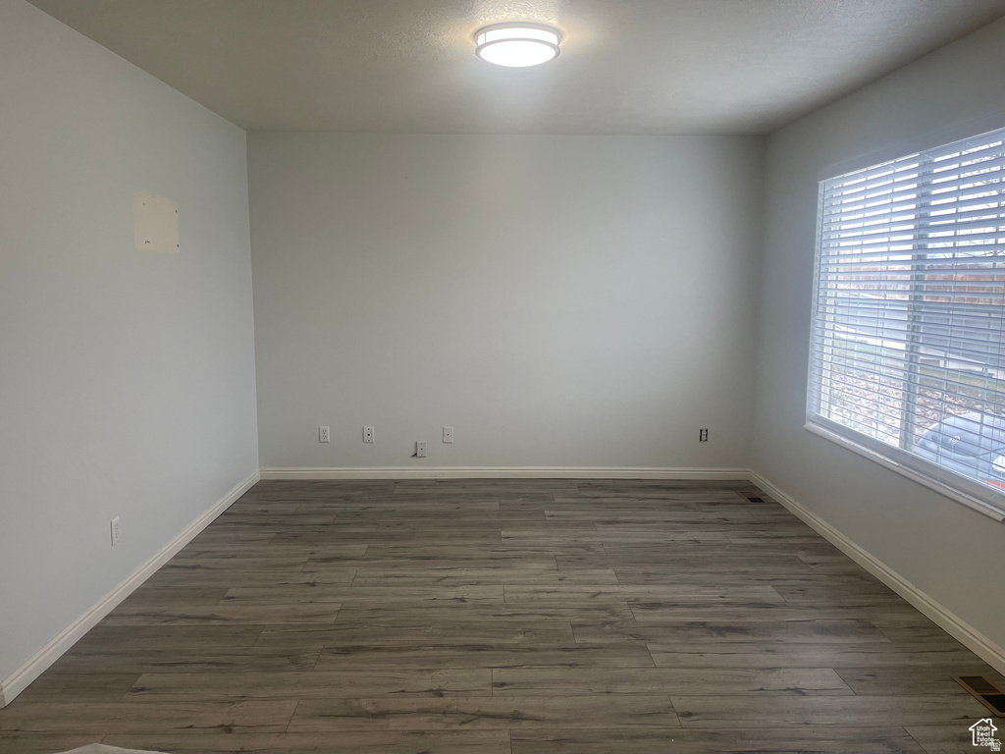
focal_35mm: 26
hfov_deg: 67.3
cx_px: 502
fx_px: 755
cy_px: 377
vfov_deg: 53.1
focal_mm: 4.2
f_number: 1.6
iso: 80
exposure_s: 1/120
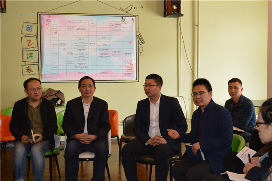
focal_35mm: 51
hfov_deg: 38.9
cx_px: 136
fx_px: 385
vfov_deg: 26.4
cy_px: 90
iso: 1000
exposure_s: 1/60
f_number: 5
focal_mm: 34
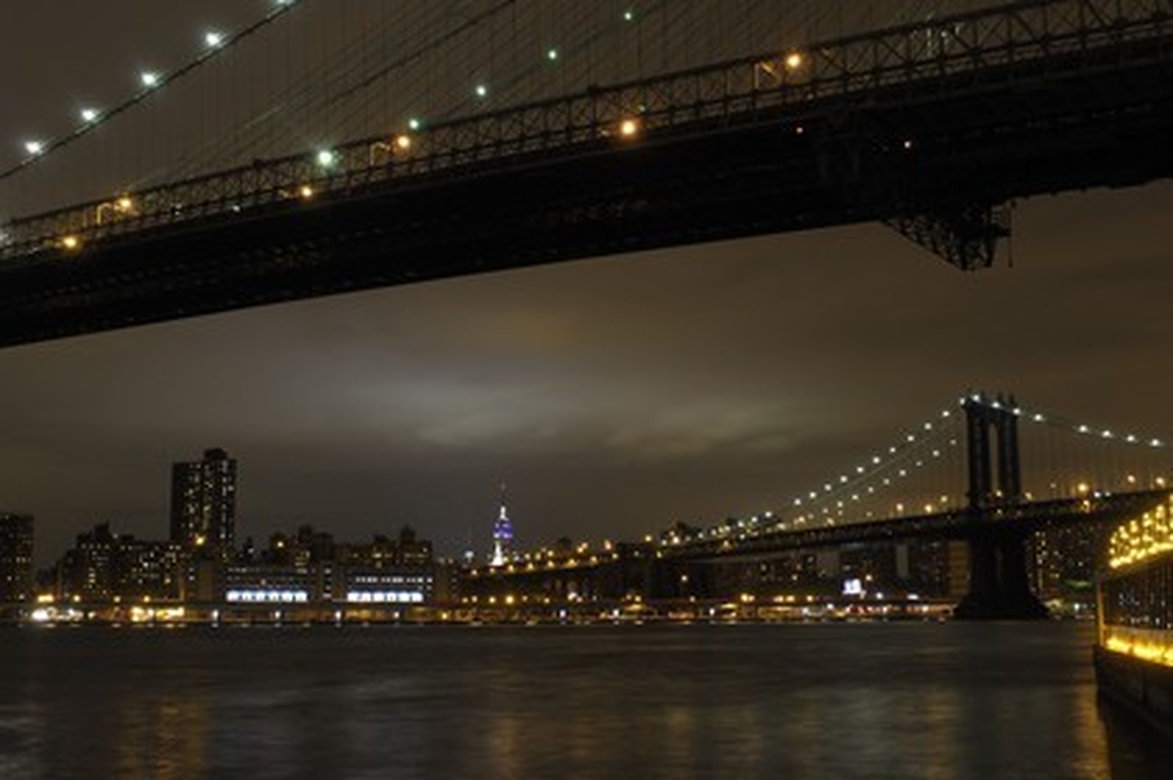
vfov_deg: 31.8
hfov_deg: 46.4
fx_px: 1367
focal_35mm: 42
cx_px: 586
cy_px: 390
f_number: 8
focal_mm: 28
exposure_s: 4.5
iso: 100
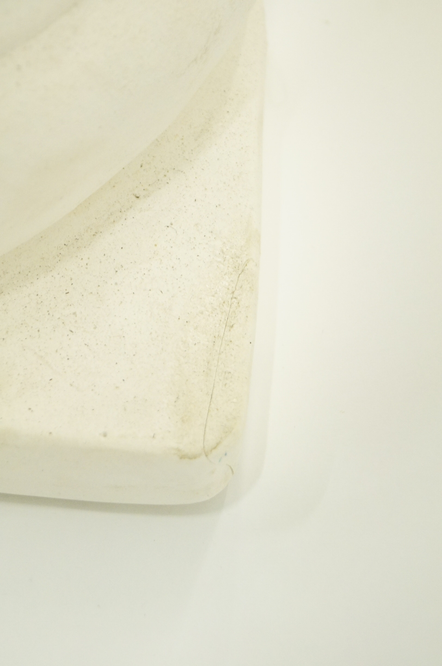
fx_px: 1524
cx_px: 221
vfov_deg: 24.7
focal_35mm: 82
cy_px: 333
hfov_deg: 16.5
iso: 3200
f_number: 5.6
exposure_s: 1/40
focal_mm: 55
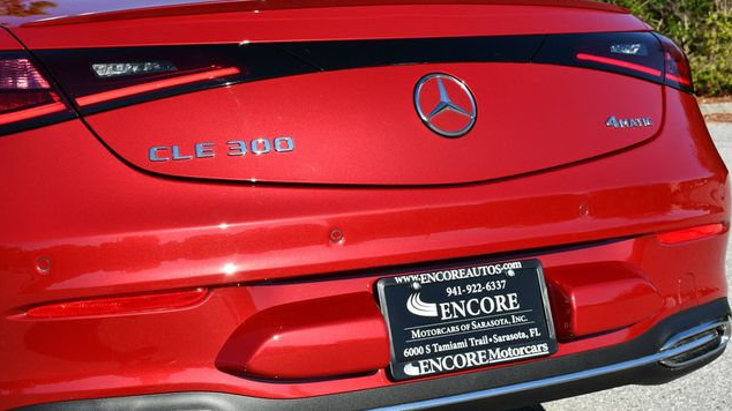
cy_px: 165
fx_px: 1397
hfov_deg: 29.4
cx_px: 366
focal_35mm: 72
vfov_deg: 16.7
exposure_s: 1/250
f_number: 8
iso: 100
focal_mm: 34
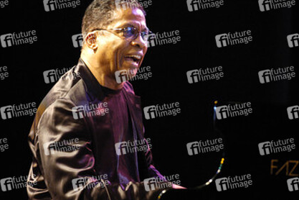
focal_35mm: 268
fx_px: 2222
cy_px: 93
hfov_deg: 7.7
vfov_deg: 5.1
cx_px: 143
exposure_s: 1/60
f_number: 2.8
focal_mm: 165
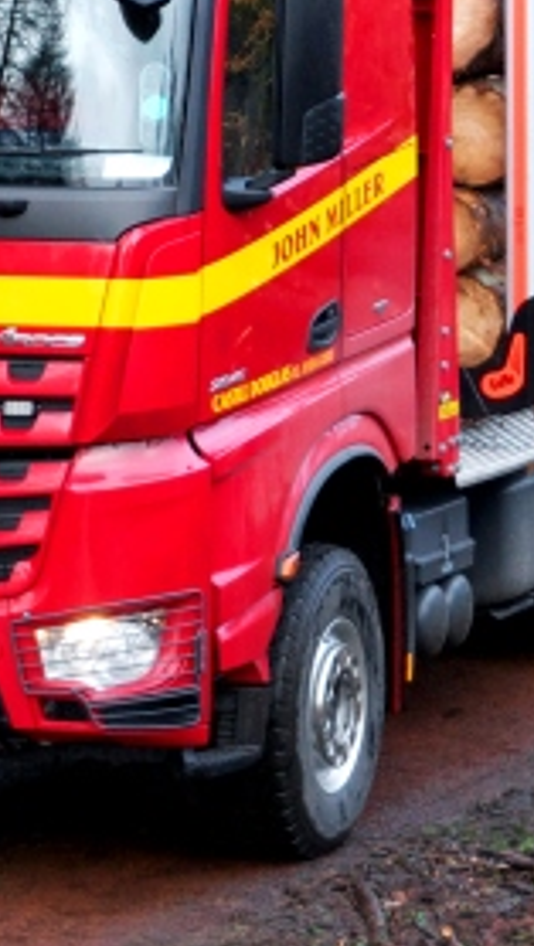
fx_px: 5797
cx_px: 840
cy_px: -102
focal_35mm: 231
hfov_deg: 5.2
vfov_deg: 9.2
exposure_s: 1/60
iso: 800
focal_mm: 40
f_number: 5
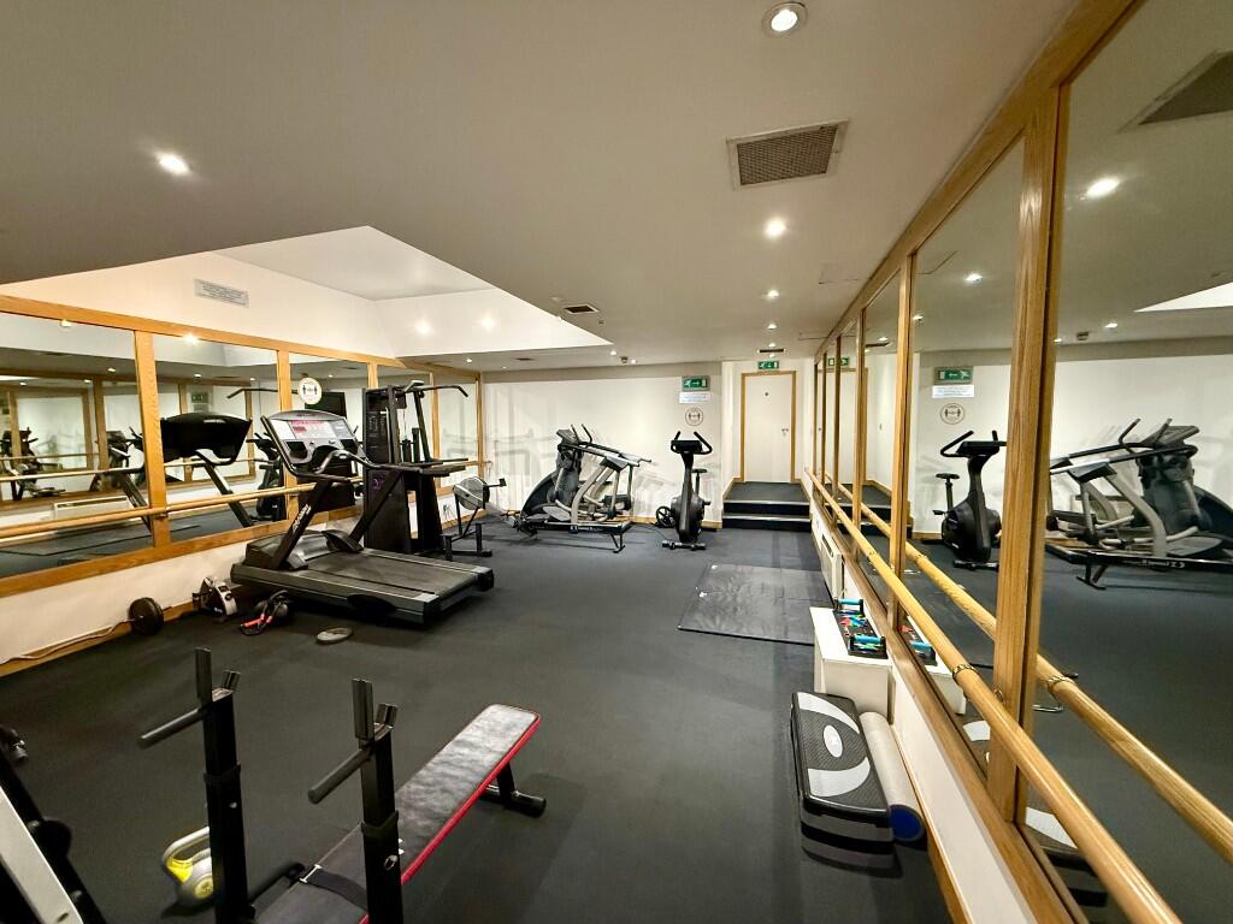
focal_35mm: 14
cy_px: 462
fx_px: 499
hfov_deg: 102.1
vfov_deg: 85.7
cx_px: 616
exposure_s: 1/50
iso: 640
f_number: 2.2
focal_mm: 2.22
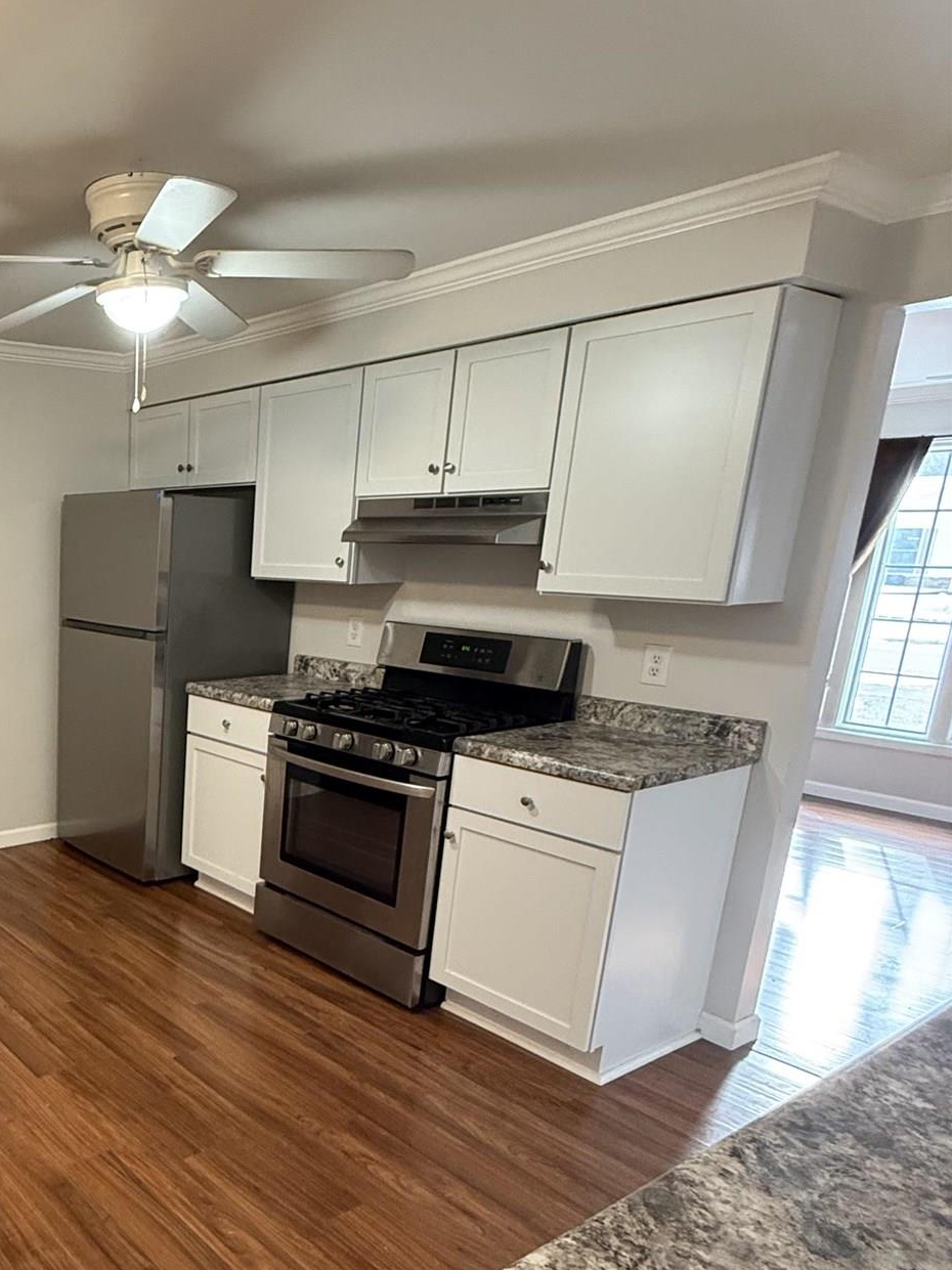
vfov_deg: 66.2
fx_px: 954
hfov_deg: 46.9
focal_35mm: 26
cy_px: 801
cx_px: 69
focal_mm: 2.22
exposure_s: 1/60
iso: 400
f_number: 2.2
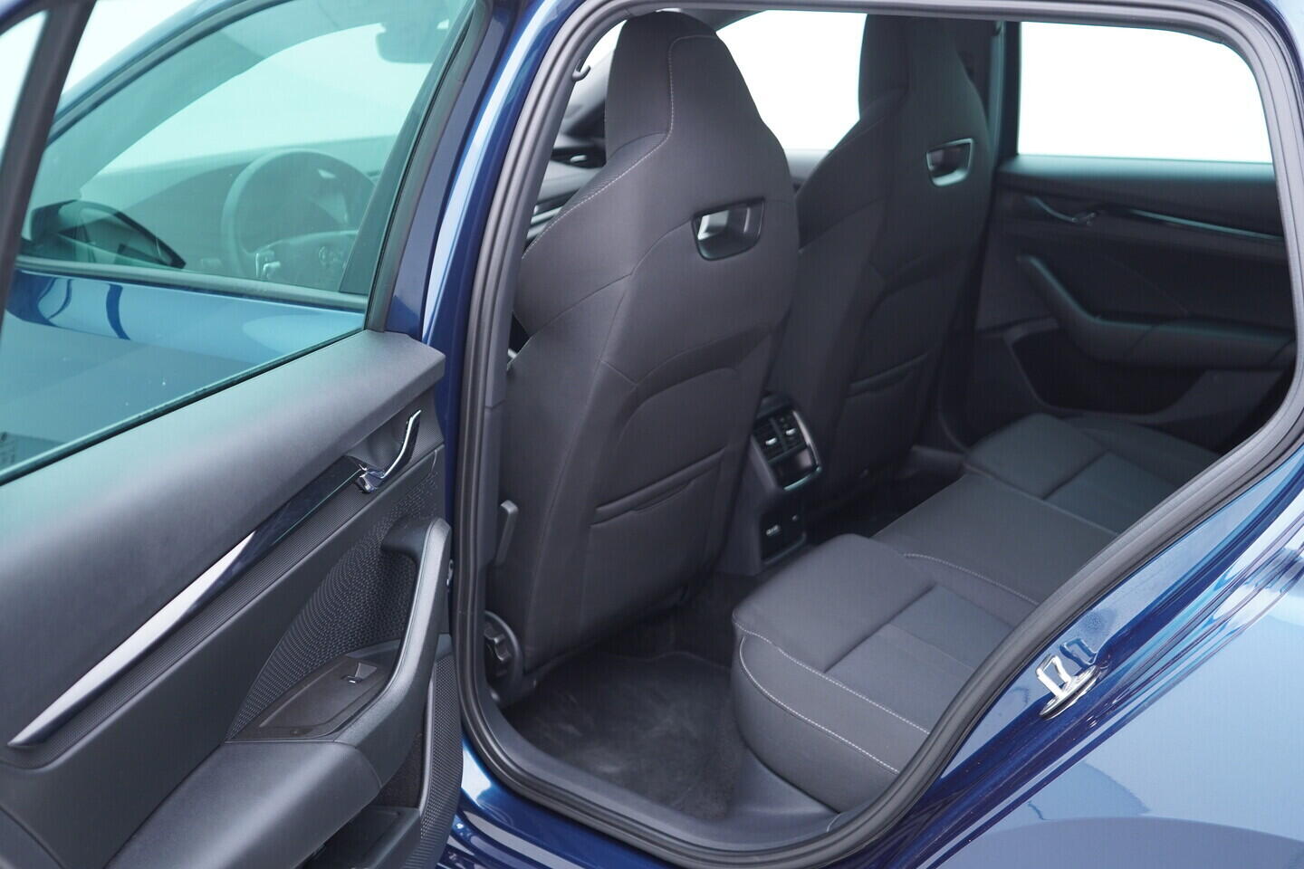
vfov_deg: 36.9
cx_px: 652
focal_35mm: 36
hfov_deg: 53.1
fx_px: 1304
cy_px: 434
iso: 400
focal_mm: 24
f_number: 2.8
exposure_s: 1/40
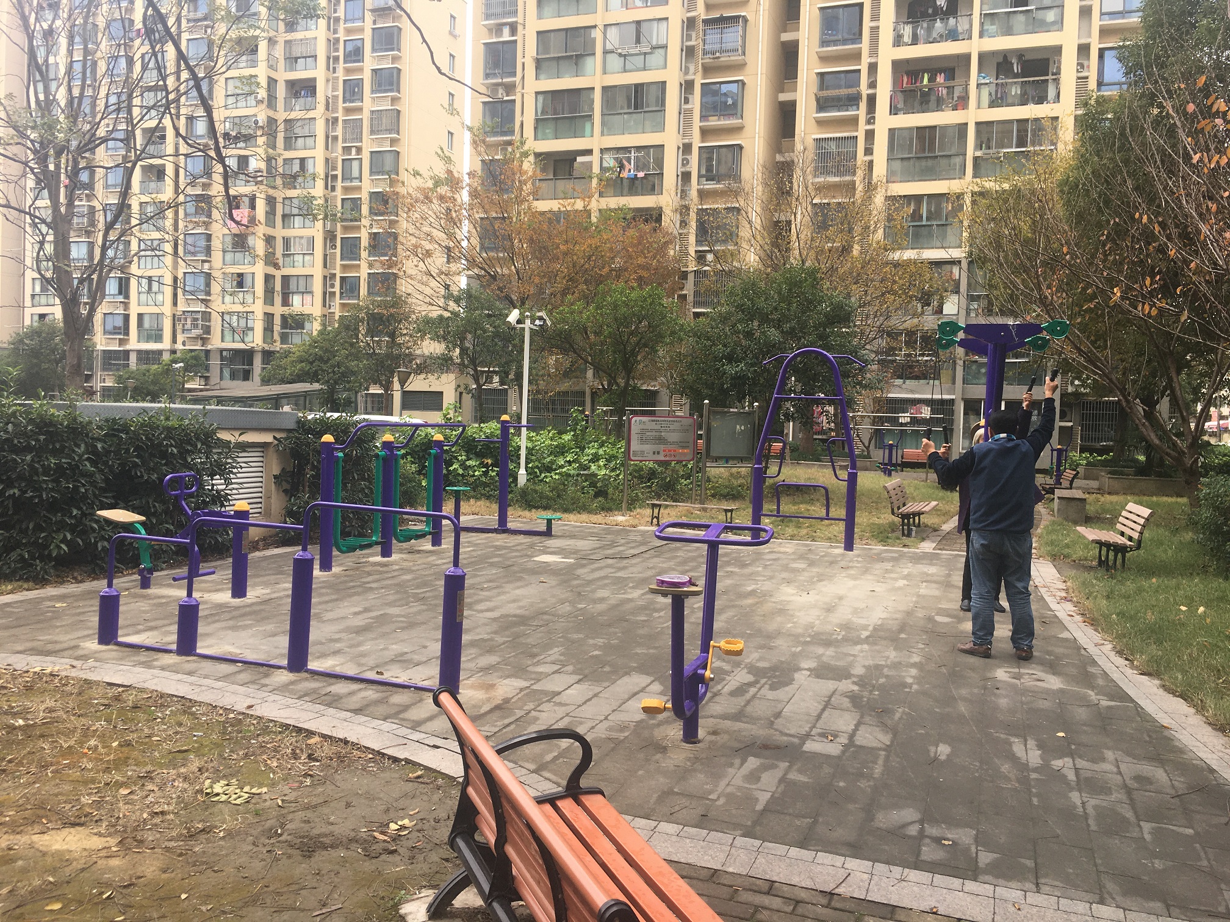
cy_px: 461
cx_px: 615
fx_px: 1030
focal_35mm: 29
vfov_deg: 48.2
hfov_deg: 61.7
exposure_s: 1/227
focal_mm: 4.15
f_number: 2.2
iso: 25
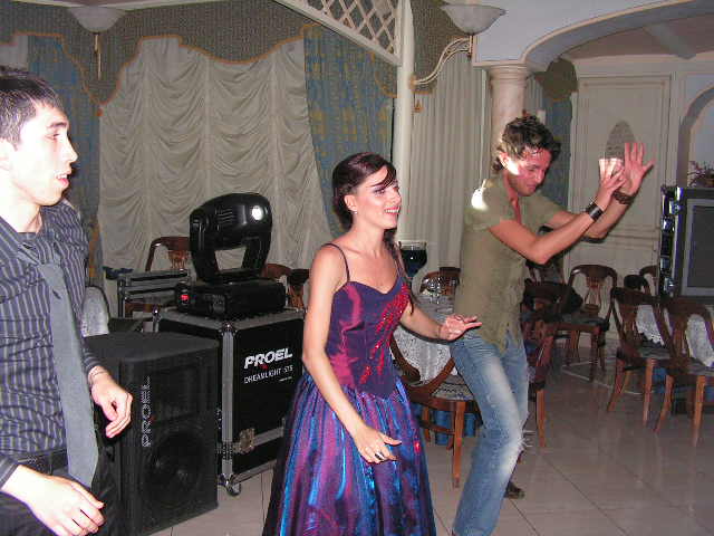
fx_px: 743
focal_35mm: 36
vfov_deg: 39.7
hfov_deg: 51.4
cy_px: 268
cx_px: 357
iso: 200
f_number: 3.2
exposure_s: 1/40
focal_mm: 6
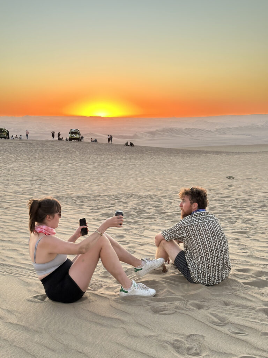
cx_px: 134
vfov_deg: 39.7
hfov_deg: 30.3
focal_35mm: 48
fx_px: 495
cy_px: 179
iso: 64
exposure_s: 1/306
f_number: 1.78
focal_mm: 6.86
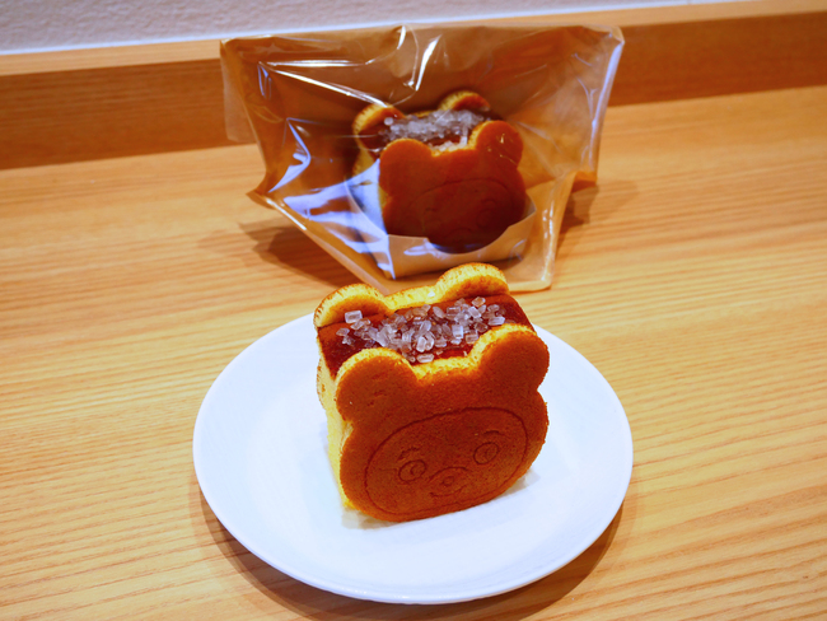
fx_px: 908
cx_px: 414
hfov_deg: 49.0
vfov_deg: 37.7
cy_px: 310
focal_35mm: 38
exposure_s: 1/125
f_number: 5.6
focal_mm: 19
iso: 640
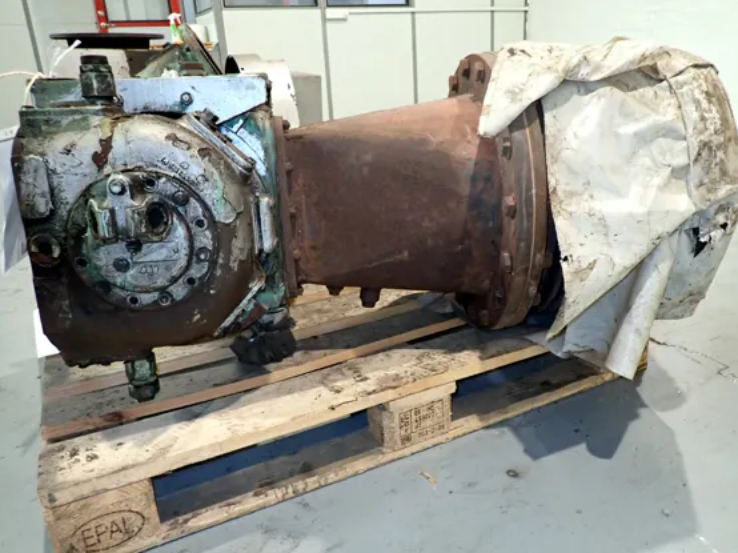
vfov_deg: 49.7
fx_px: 597
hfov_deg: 63.4
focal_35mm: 28
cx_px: 402
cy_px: 270
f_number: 2
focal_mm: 4.5
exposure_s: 1/30
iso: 500
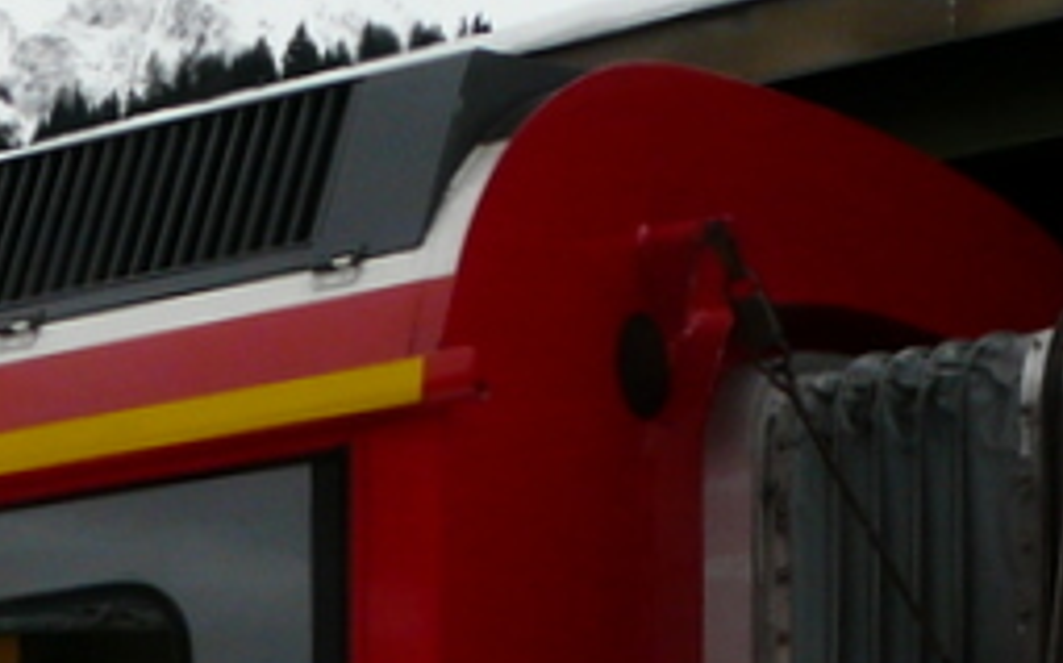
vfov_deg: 9.3
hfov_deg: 13.8
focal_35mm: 133
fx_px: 3850
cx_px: -921
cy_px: 1251
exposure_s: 1/200
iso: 100
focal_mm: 5.2
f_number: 5.6
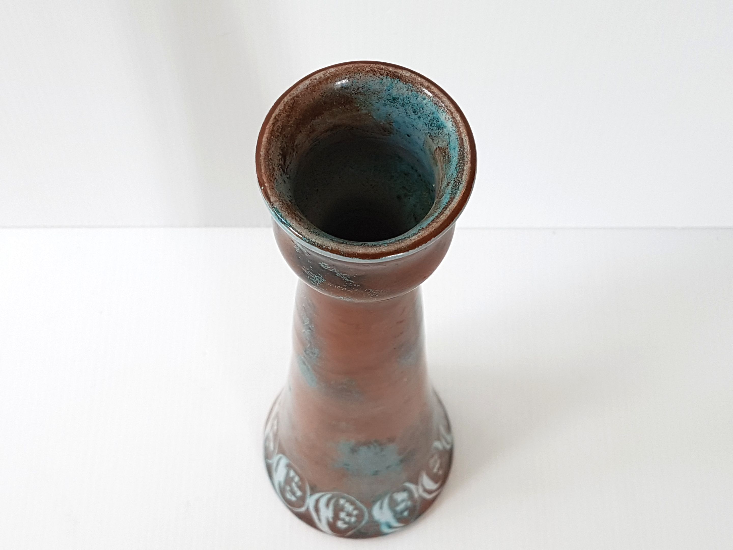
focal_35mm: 26
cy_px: 275
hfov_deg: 67.3
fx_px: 551
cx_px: 366
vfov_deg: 53.1
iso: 50
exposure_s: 1/125
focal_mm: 4.2
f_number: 1.7
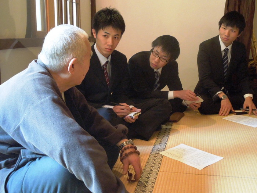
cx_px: 128
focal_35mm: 39
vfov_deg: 36.8
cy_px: 96
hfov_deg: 47.9
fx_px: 290
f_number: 3.8
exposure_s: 1/30
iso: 1600
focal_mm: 7
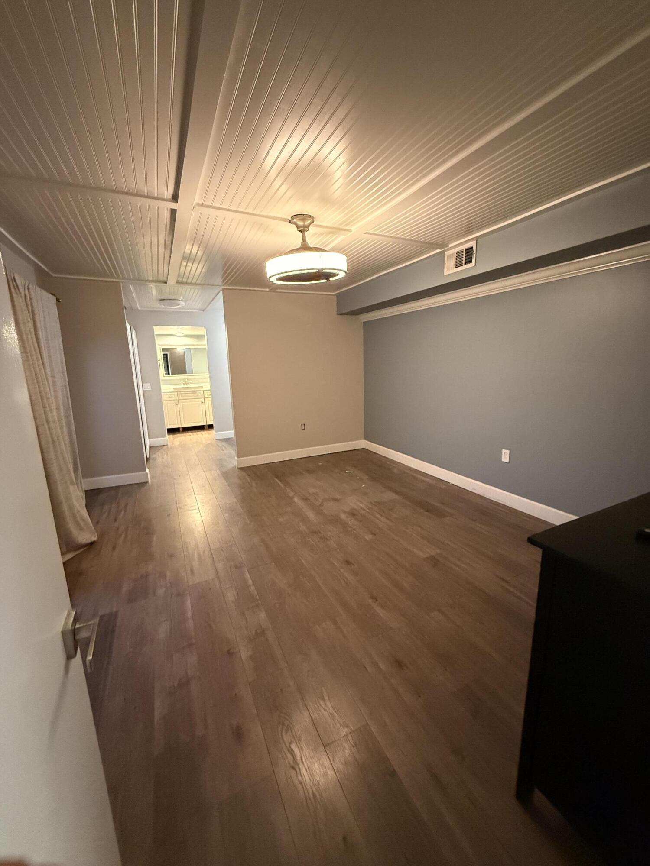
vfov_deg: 102.1
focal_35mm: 14
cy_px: 433
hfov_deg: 85.7
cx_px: 325
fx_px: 351
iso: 1000
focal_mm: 2.22
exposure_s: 1/60
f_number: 2.2
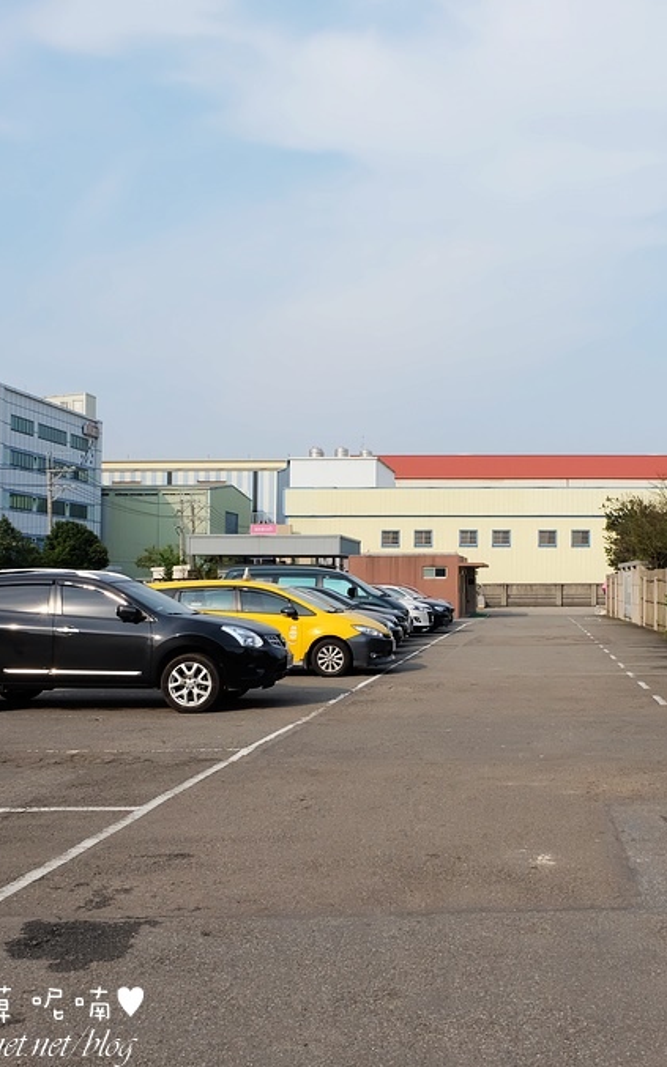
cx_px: 519
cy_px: 537
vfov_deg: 52.8
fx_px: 1076
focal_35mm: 37
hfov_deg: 33.6
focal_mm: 16
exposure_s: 1/350
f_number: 10
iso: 400
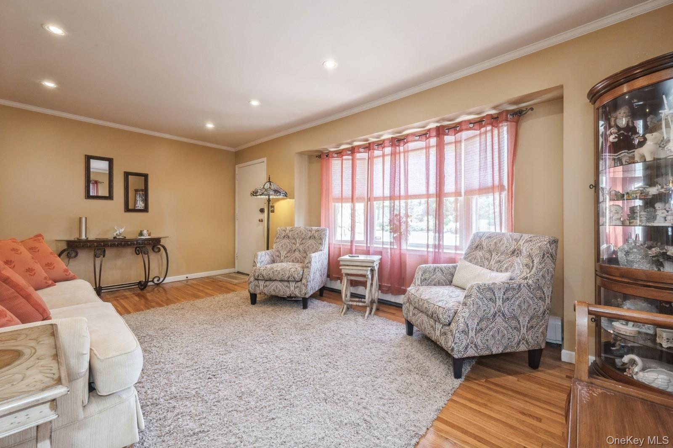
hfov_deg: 102.3
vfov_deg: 79.2
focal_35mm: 14
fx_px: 271
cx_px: 336
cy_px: 224
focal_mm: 14.5
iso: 400
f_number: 11
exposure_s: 1/6
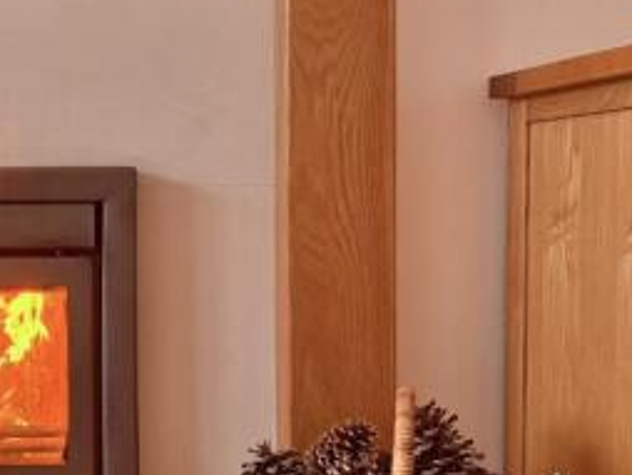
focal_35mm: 55
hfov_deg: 31.3
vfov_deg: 26.6
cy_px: 233
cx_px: -51
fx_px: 1005
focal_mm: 6.76
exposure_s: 1/50
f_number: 1.78
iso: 400
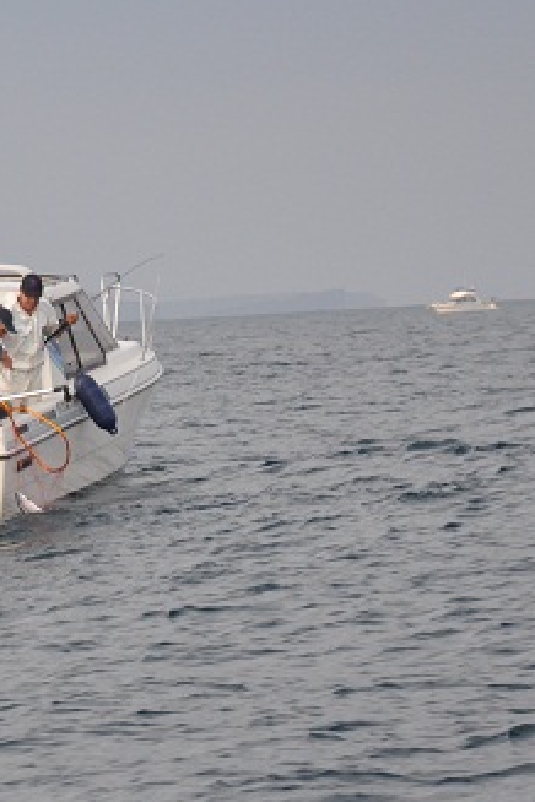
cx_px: -108
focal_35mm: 412
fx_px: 9190
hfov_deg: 3.3
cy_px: 262
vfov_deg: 5.0
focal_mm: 105
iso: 400
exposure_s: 1/200
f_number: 7.1
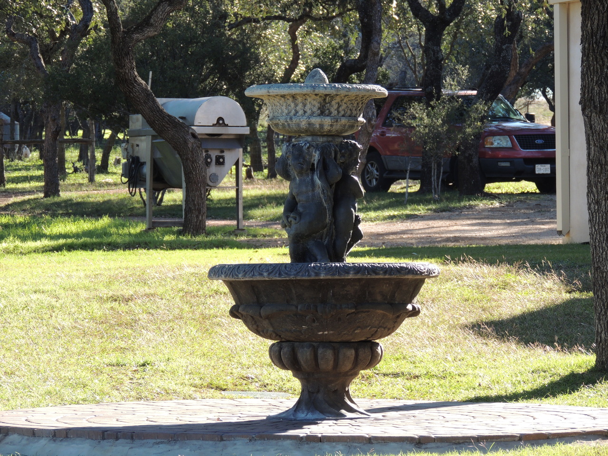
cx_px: 304
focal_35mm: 250
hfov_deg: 7.9
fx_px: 4391
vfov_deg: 5.9
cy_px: 228
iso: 140
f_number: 4.7
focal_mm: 44.5
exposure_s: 1/200
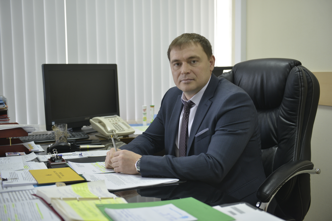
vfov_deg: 29.9
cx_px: 166
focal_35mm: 45
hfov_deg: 43.6
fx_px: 415
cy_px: 110
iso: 900
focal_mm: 45
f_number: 3.2
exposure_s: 1/160
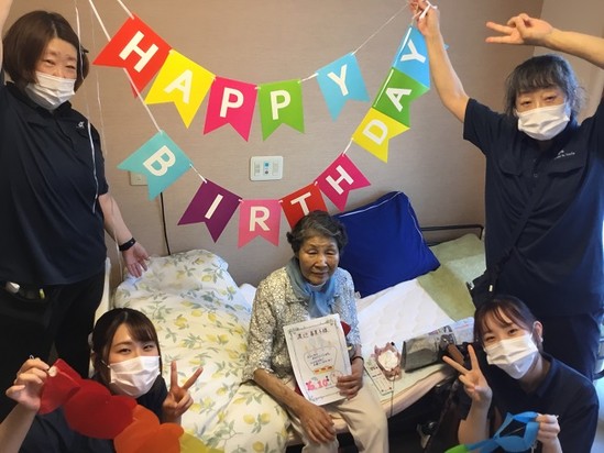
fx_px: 541
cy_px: 226
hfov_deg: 58.3
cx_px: 302
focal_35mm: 31
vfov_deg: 45.5
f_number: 2.4
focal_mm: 3.3
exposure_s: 1/30
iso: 64
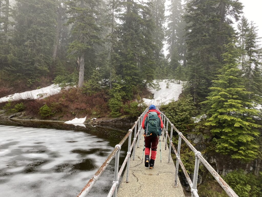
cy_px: 98
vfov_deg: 53.1
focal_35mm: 26
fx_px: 197
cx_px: 131
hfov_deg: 67.3
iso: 50
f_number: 1.8
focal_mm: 4.25
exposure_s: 1/122
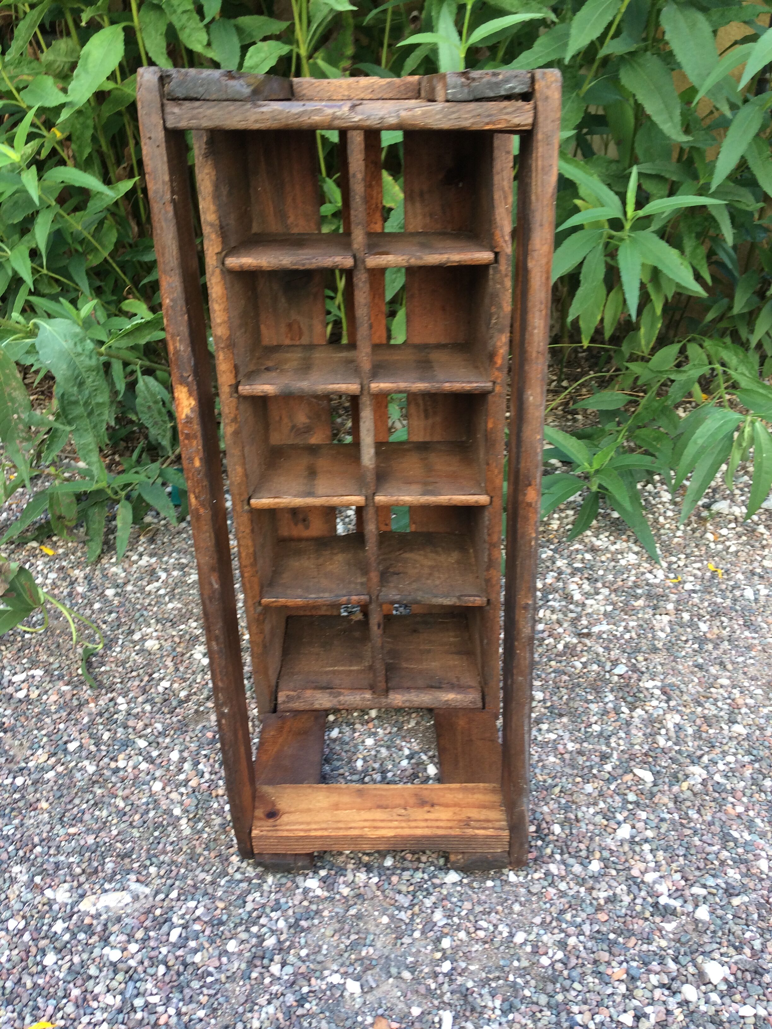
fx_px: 862
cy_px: 514
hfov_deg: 48.2
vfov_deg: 61.7
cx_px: 386
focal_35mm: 29
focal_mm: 4.15
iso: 50
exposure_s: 1/100
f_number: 2.2
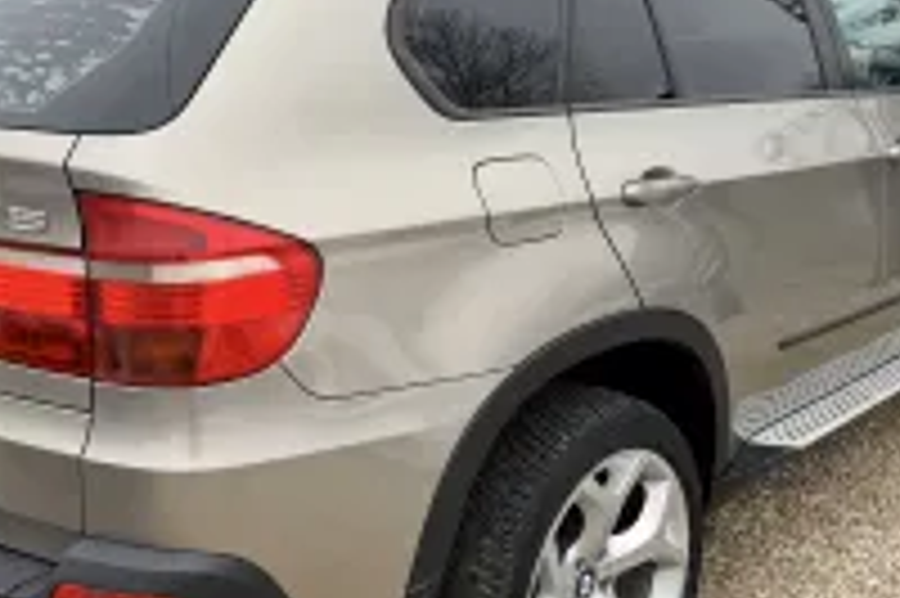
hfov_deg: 43.6
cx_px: 405
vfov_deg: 29.8
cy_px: 256
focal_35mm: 45
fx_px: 1124
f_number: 1.78
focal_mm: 6.76
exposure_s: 1/185
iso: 64
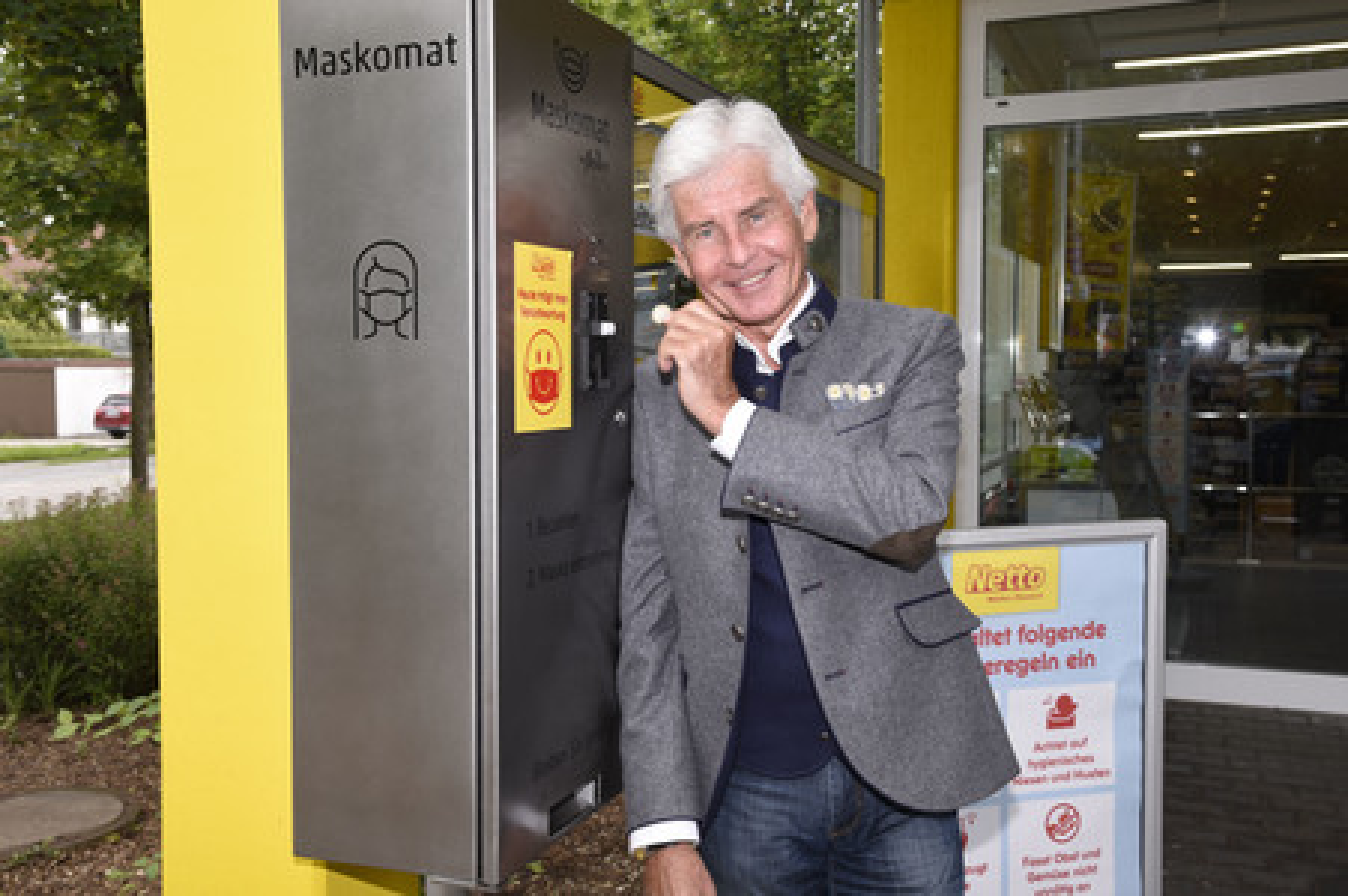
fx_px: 1422
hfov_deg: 50.7
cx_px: 674
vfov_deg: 35.0
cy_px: 448
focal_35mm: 38
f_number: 8
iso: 160
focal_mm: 38
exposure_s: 1/100
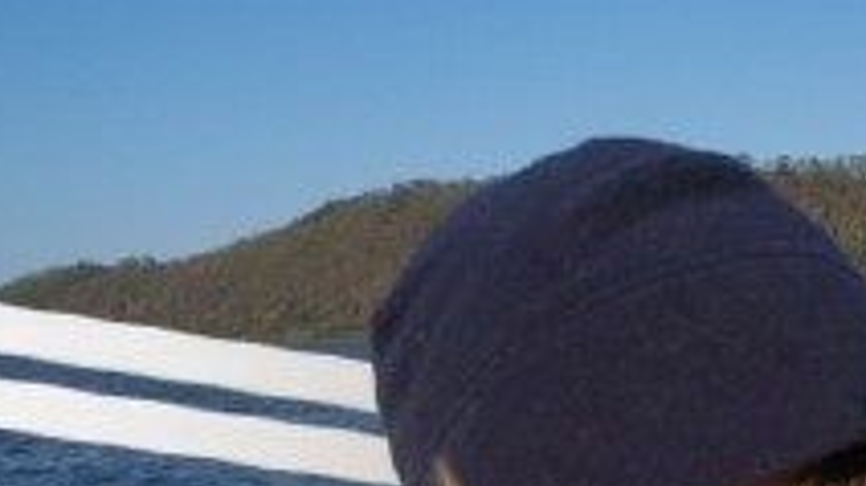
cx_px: 786
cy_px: 535
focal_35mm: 74
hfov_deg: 27.5
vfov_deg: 15.8
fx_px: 1698
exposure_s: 1/500
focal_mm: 7.54
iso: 64
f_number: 5
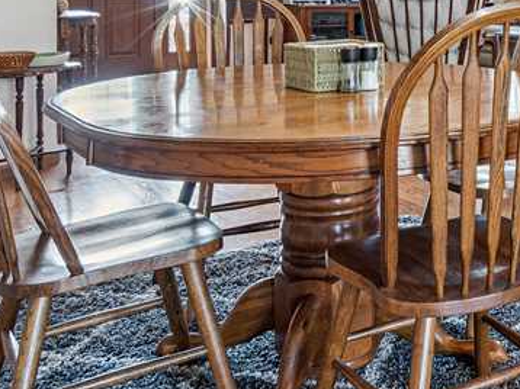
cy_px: -24
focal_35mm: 55
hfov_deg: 30.0
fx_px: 826
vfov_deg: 24.9
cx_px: 620
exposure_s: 1/8
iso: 400
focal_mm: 16
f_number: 8
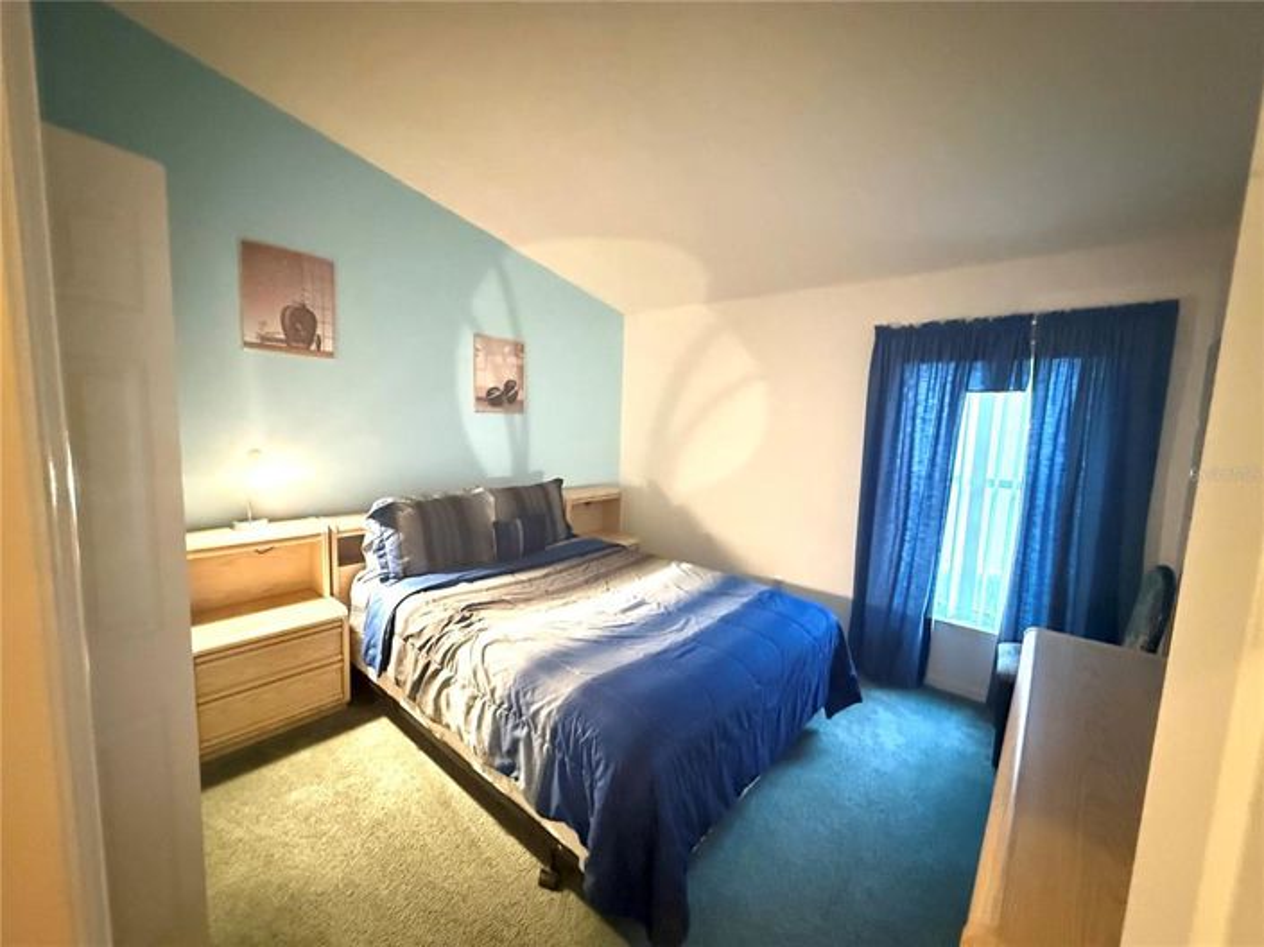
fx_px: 511
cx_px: 632
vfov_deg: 85.6
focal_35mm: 14
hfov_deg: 102.1
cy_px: 474
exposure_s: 1/30
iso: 1250
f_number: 2.2
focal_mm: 2.22
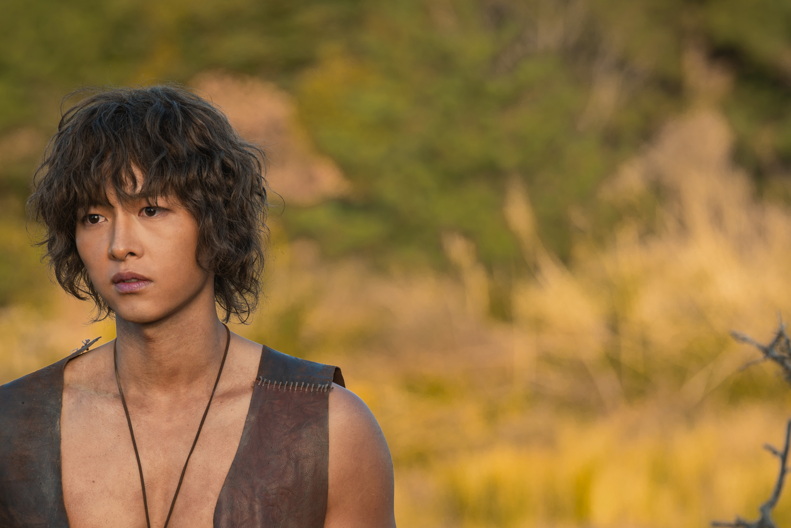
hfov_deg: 8.9
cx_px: 333
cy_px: 446
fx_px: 5054
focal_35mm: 230
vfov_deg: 6.0
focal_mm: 127
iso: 100
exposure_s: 1/320
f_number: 4
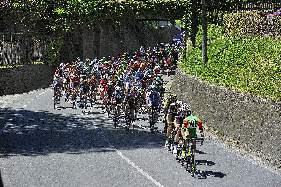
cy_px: 94
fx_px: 873
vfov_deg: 12.2
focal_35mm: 112
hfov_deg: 18.3
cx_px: 140
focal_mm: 112
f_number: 6.3
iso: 500
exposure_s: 1/1250
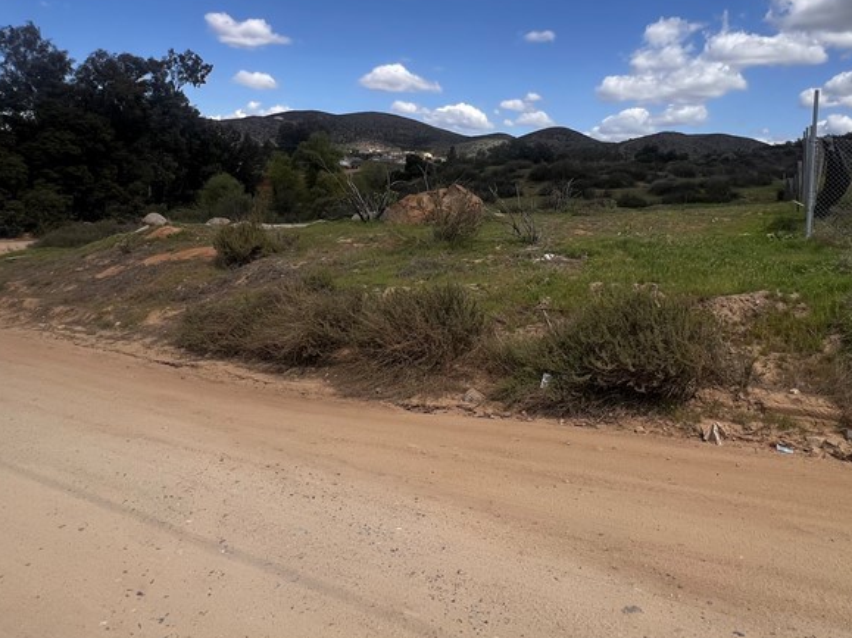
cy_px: 190
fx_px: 566
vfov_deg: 57.0
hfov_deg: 73.8
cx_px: 464
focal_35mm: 23
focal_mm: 1.57
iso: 32
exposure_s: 1/1449
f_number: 1.8
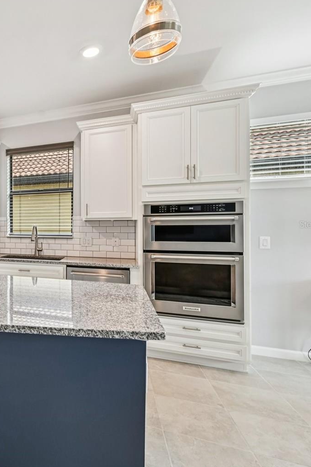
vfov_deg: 78.5
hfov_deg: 44.5
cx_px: -27
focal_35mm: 22
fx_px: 285
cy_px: 224
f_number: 8
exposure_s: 1/30
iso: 400
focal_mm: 14
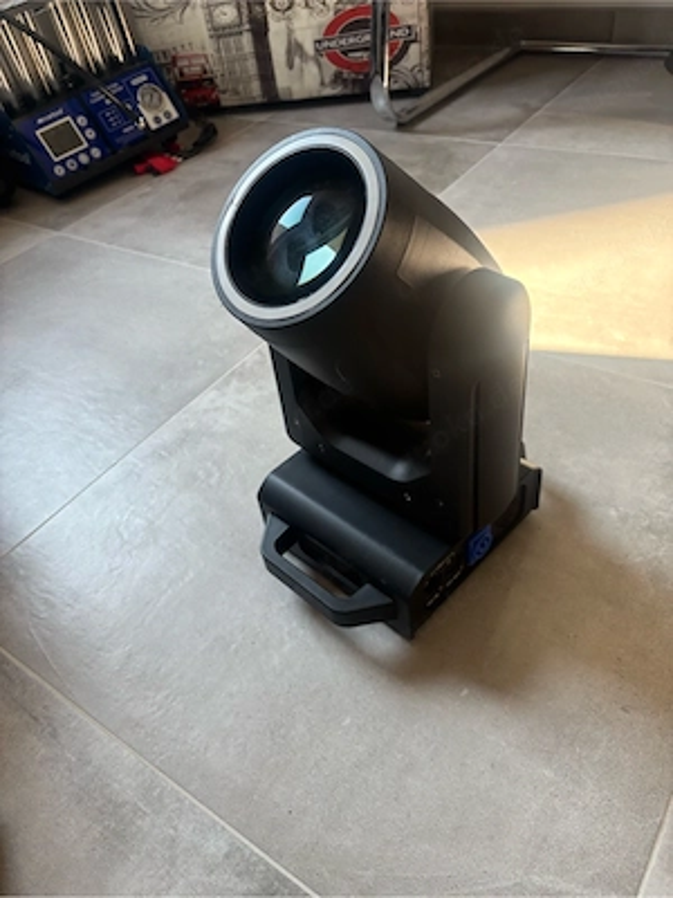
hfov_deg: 53.1
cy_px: 449
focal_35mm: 26
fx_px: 674
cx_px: 336
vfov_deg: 67.3
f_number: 1.6
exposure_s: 1/122
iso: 80
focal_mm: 5.96
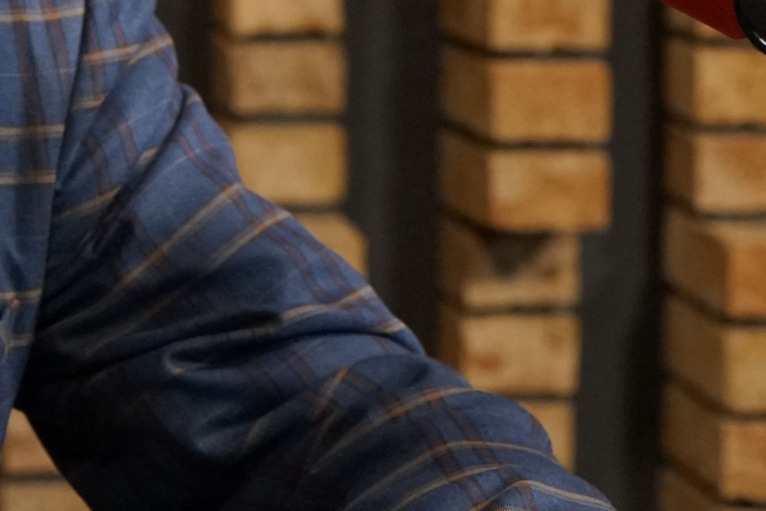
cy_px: -198
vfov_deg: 8.5
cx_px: -124
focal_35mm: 159
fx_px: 3383
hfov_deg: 12.6
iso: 3200
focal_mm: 43
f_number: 4
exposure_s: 1/160
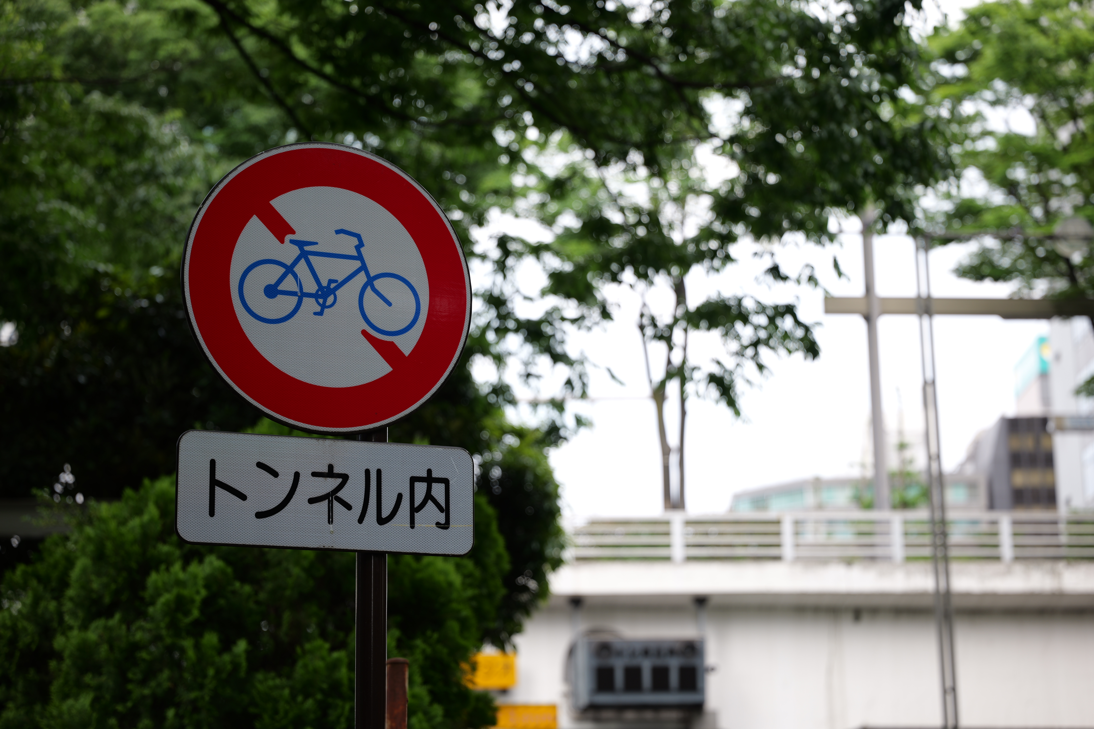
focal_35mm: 70
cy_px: 364
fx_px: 2127
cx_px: 547
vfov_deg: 19.5
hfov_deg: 28.8
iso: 100
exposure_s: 1/125
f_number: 2.8
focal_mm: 70
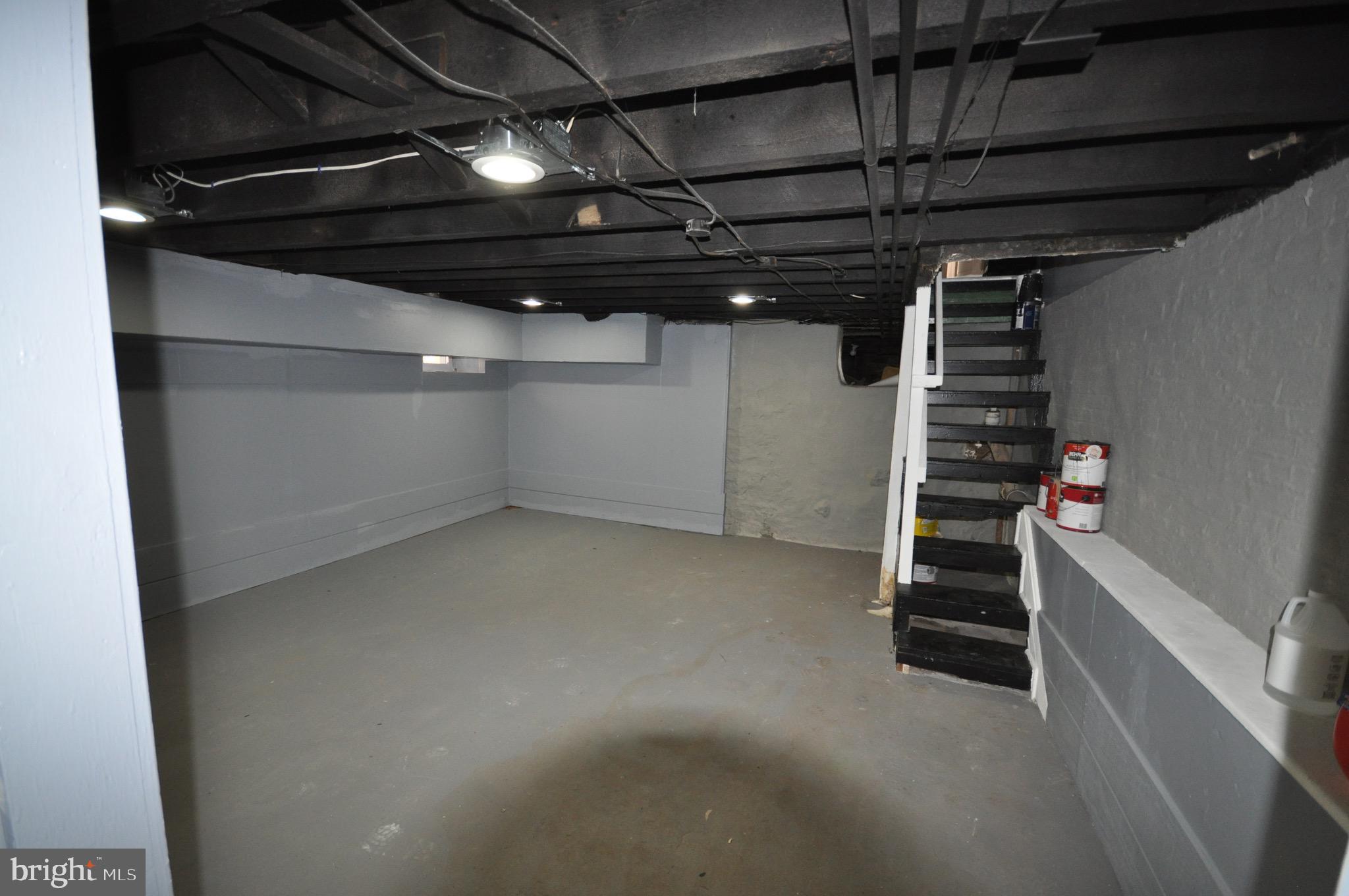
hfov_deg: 100.5
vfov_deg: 77.2
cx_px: 674
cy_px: 448
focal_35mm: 15
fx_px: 561
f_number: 4
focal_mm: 10
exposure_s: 1/60
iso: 800
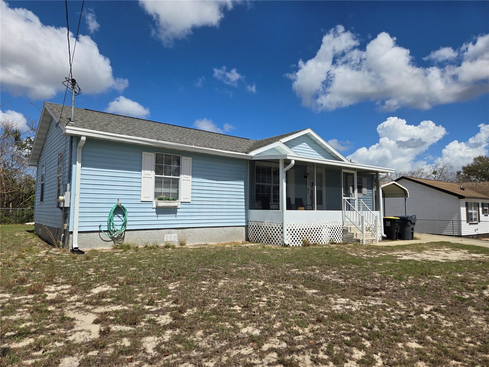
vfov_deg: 58.9
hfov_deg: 73.9
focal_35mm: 23
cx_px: 244
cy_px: 184
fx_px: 325
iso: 25
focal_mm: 5.4
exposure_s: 1/3608
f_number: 1.8
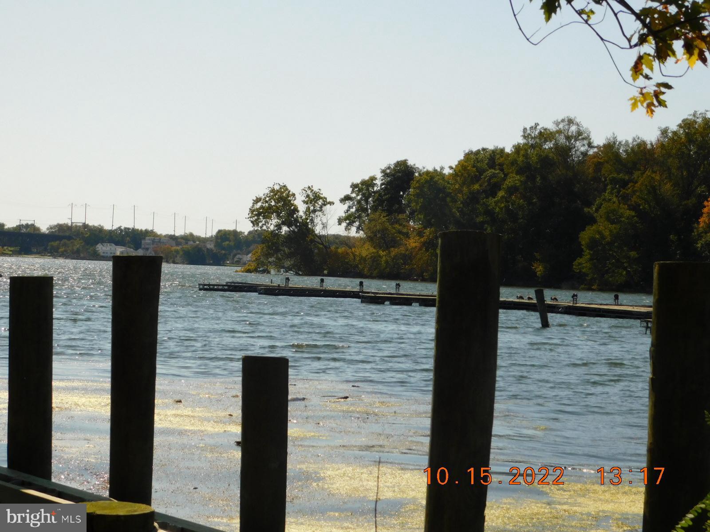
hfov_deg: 21.5
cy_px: 266
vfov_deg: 16.2
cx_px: 355
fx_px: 1866
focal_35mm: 91
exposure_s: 1/1250
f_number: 4.5
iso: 125
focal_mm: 16.1
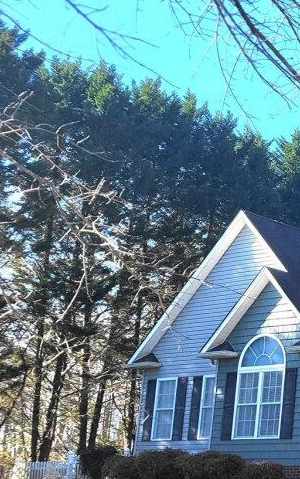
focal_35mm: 69
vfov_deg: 29.7
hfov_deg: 15.3
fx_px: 901
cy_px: 296
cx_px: 595
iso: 40
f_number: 1.8
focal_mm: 5.4
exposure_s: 1/1111
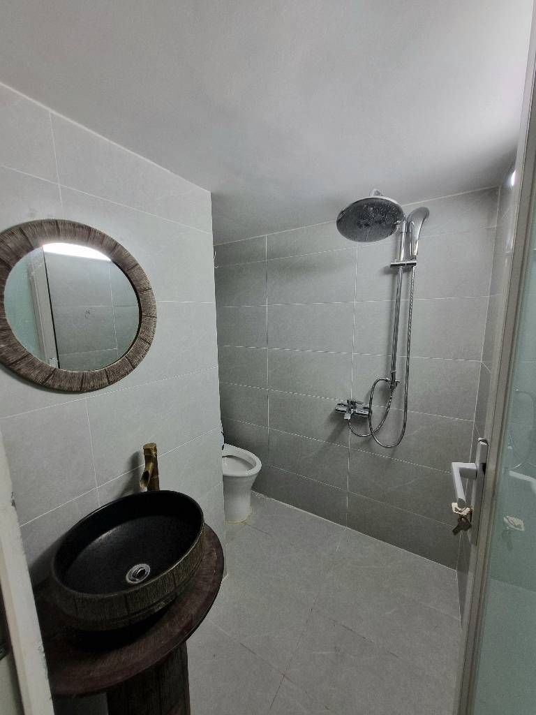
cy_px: 358
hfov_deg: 89.9
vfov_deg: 106.2
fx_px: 268
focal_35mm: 13
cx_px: 268
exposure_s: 1/50
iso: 50
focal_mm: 1.74
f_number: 2.2
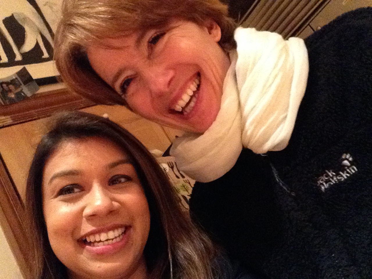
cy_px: 140
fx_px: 376
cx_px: 186
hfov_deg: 52.6
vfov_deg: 40.7
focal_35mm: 35
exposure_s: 1/15
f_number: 2.4
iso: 800
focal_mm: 2.18
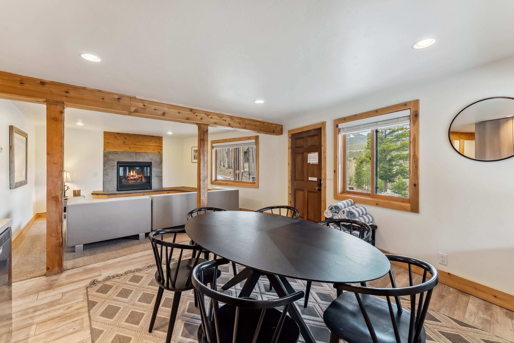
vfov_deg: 81.3
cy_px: 172
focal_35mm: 14
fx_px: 200
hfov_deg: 104.2
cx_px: 257
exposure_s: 1/30
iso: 800
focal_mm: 14
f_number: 8
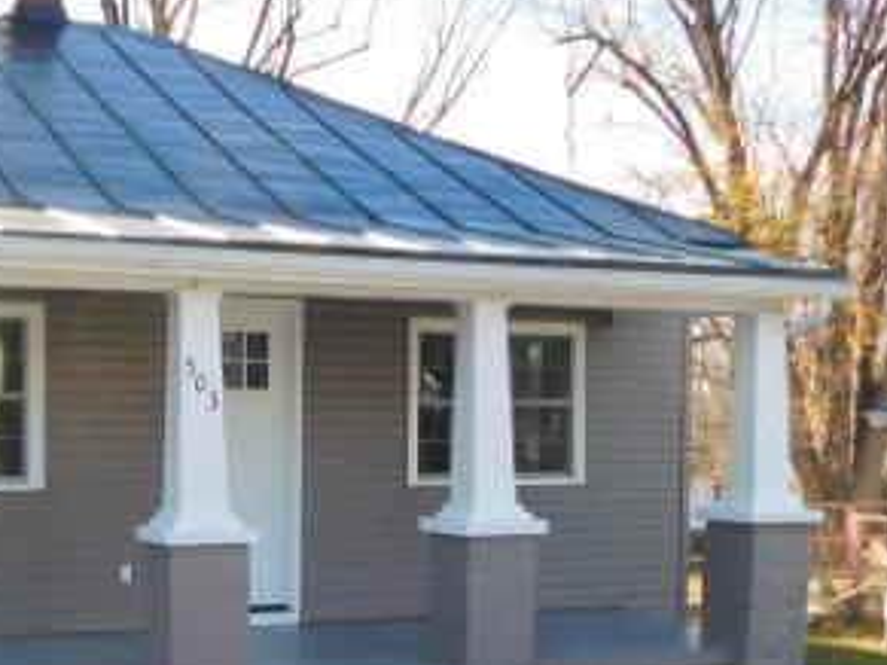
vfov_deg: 22.1
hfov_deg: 29.1
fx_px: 1690
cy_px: 464
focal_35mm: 66
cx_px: 271
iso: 125
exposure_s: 1/320
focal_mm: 5.3
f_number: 3.2
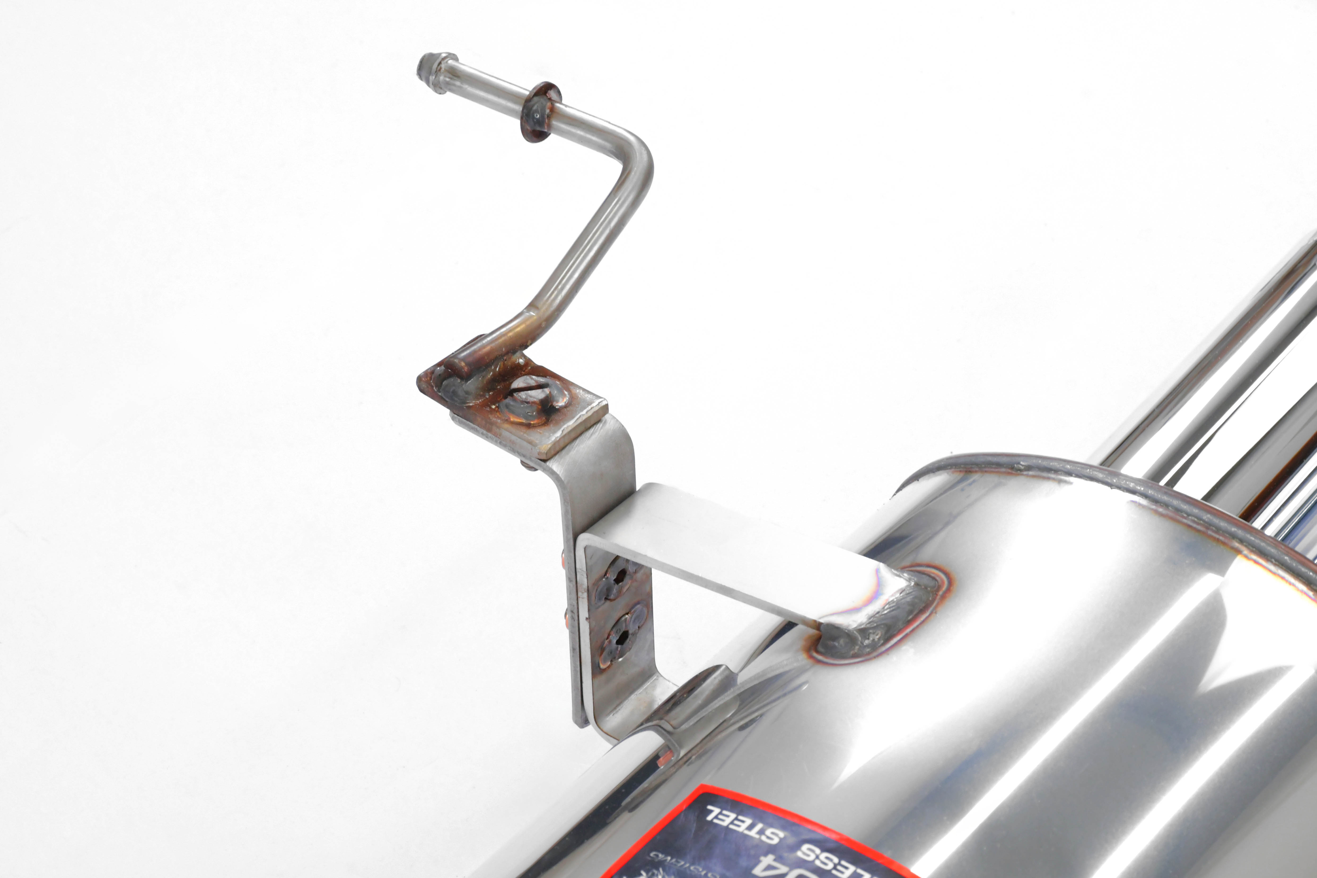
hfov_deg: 19.5
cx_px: 658
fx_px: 3841
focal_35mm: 105
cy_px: 439
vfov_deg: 13.0
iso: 2500
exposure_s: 1/80
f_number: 13
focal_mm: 70
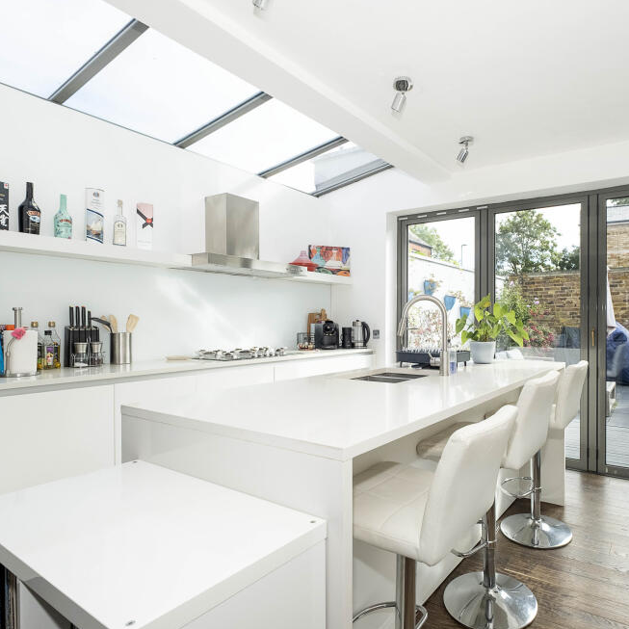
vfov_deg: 74.8
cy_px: 320
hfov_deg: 72.8
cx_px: 415
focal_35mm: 20
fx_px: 411
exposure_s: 1/400
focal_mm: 10
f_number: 6.4
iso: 640
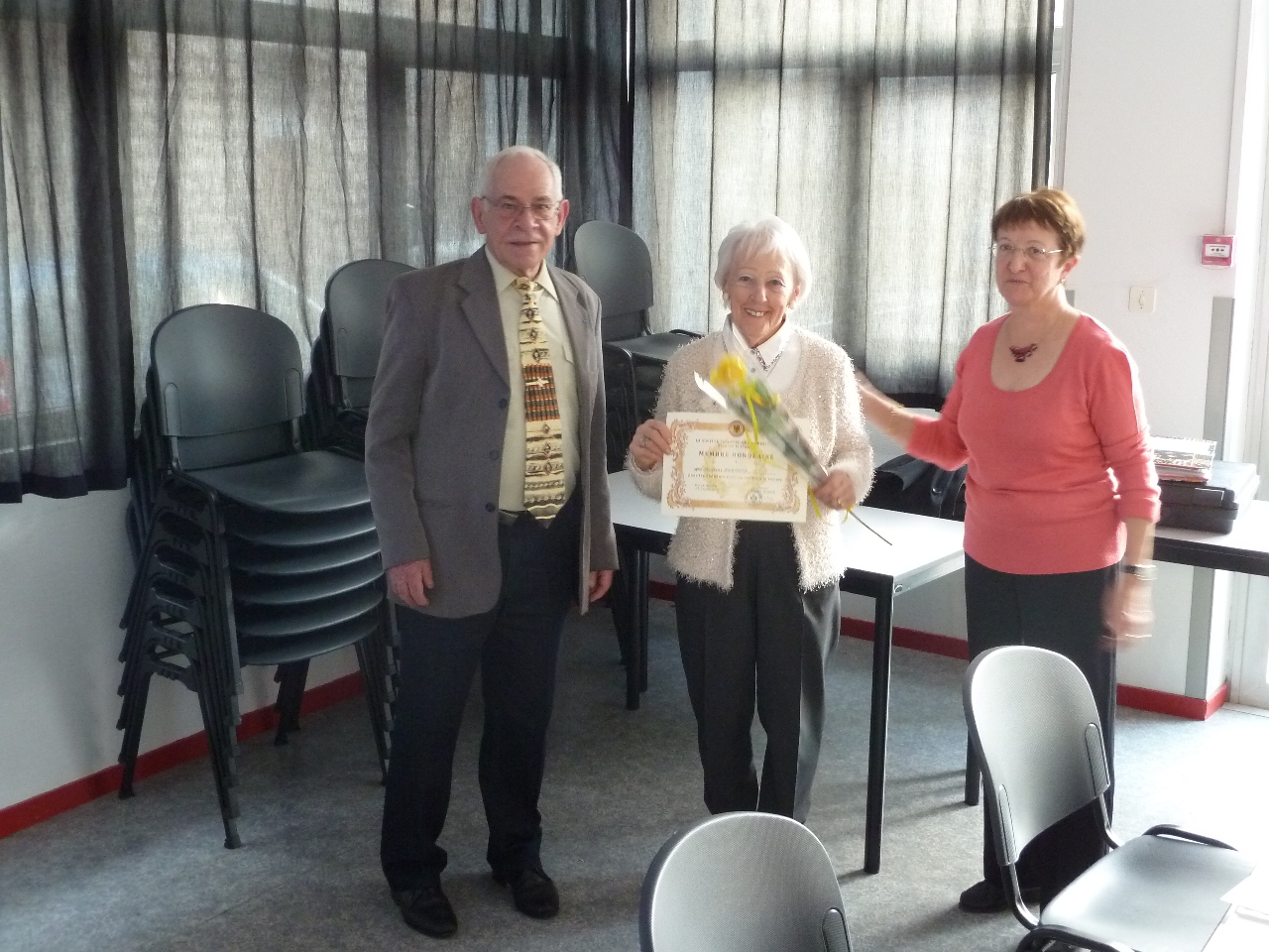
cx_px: 634
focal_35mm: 42
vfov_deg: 34.3
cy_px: 476
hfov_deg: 44.8
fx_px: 1540
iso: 400
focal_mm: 6.9
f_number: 3.7
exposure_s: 1/10
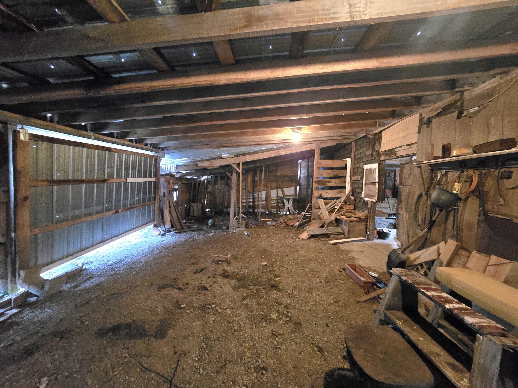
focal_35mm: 13
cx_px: 259
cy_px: 194
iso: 2500
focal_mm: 2.2
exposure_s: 1/24
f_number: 2.2
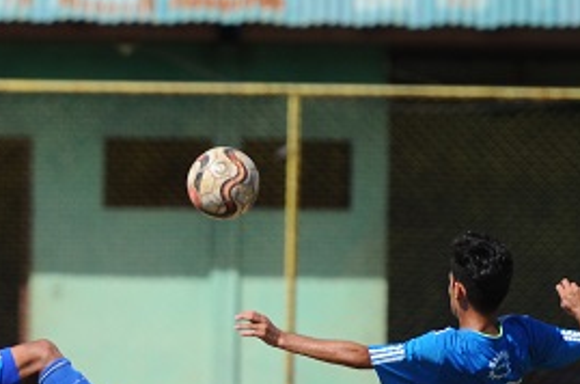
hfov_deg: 2.6
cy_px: 293
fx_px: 12553
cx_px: -50
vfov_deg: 1.8
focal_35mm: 781
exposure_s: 1/6400
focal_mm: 200
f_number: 2.8
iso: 320
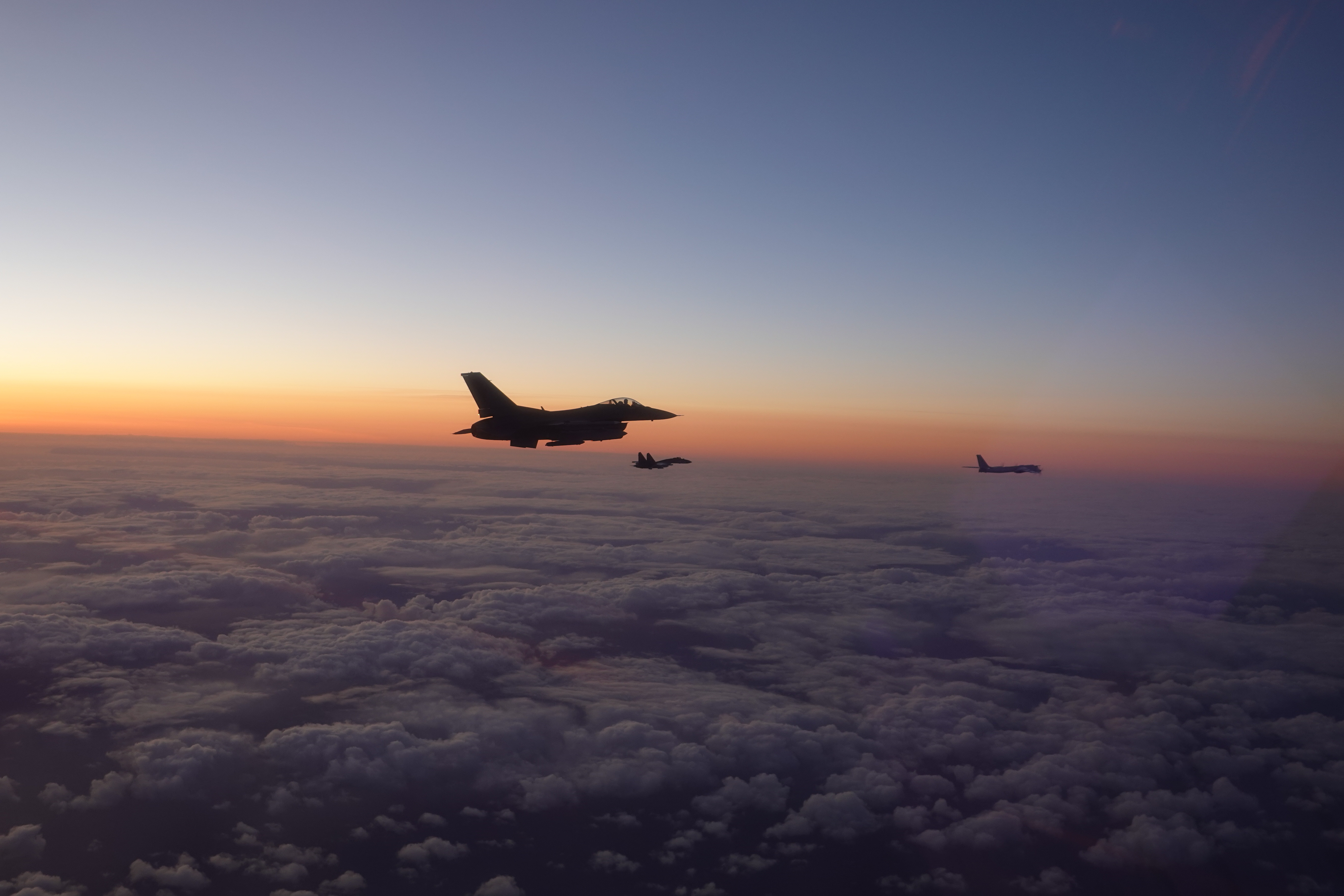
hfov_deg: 49.6
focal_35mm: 39
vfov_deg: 34.2
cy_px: 448
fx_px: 1456
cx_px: 672
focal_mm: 14.4
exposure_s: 1/80
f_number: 3.5
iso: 100
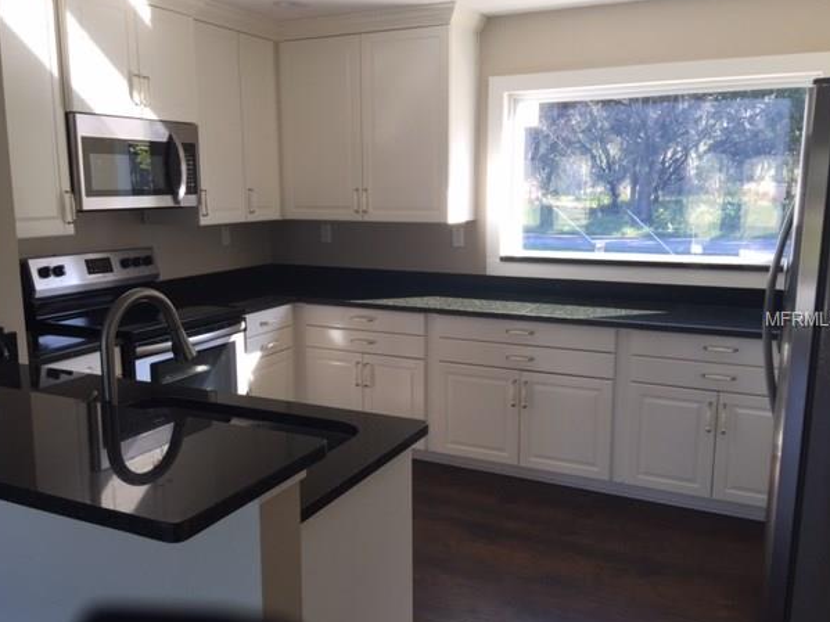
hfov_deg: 58.4
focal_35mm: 31
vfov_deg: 45.4
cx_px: 406
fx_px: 743
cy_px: 320
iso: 40
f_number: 2.2
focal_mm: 4.15
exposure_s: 1/120
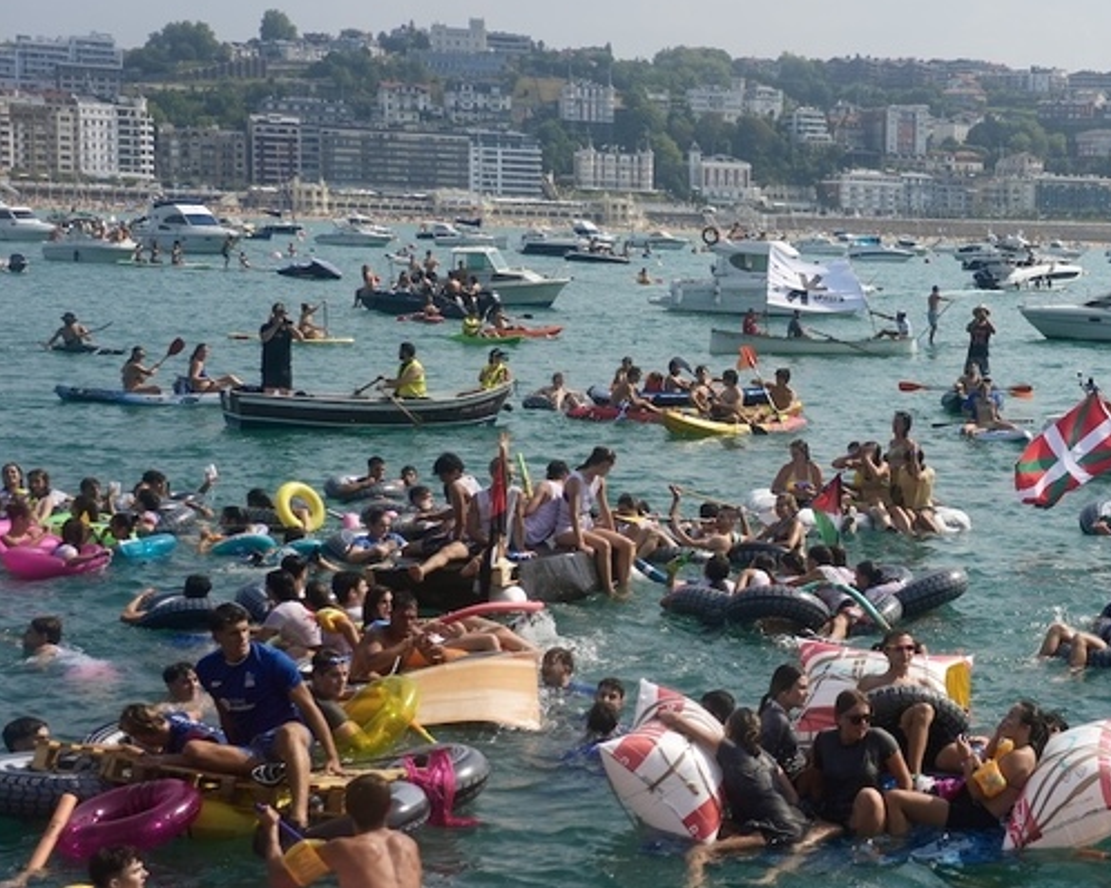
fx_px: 1972
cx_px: 1042
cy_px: 486
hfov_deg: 29.9
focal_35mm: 60
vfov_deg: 25.4
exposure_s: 1/2500
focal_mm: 34
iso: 200
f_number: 4
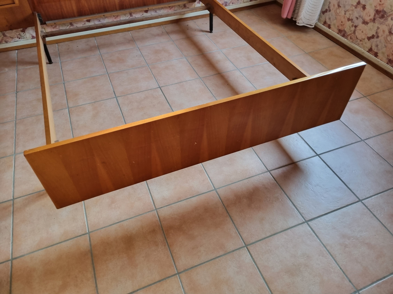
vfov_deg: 53.1
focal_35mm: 26
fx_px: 295
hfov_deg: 67.3
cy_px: 147
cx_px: 196
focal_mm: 5.4
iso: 200
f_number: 1.8
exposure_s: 1/100
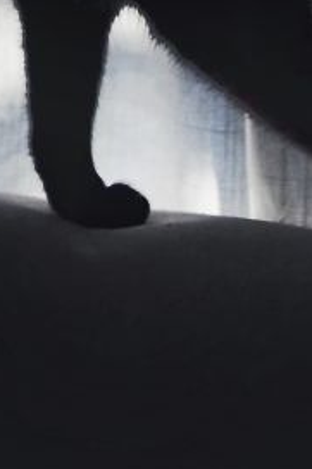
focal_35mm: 243
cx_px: -107
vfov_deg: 8.2
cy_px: -340
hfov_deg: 5.6
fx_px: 3163
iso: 200
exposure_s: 1/8000
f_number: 1.4
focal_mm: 50
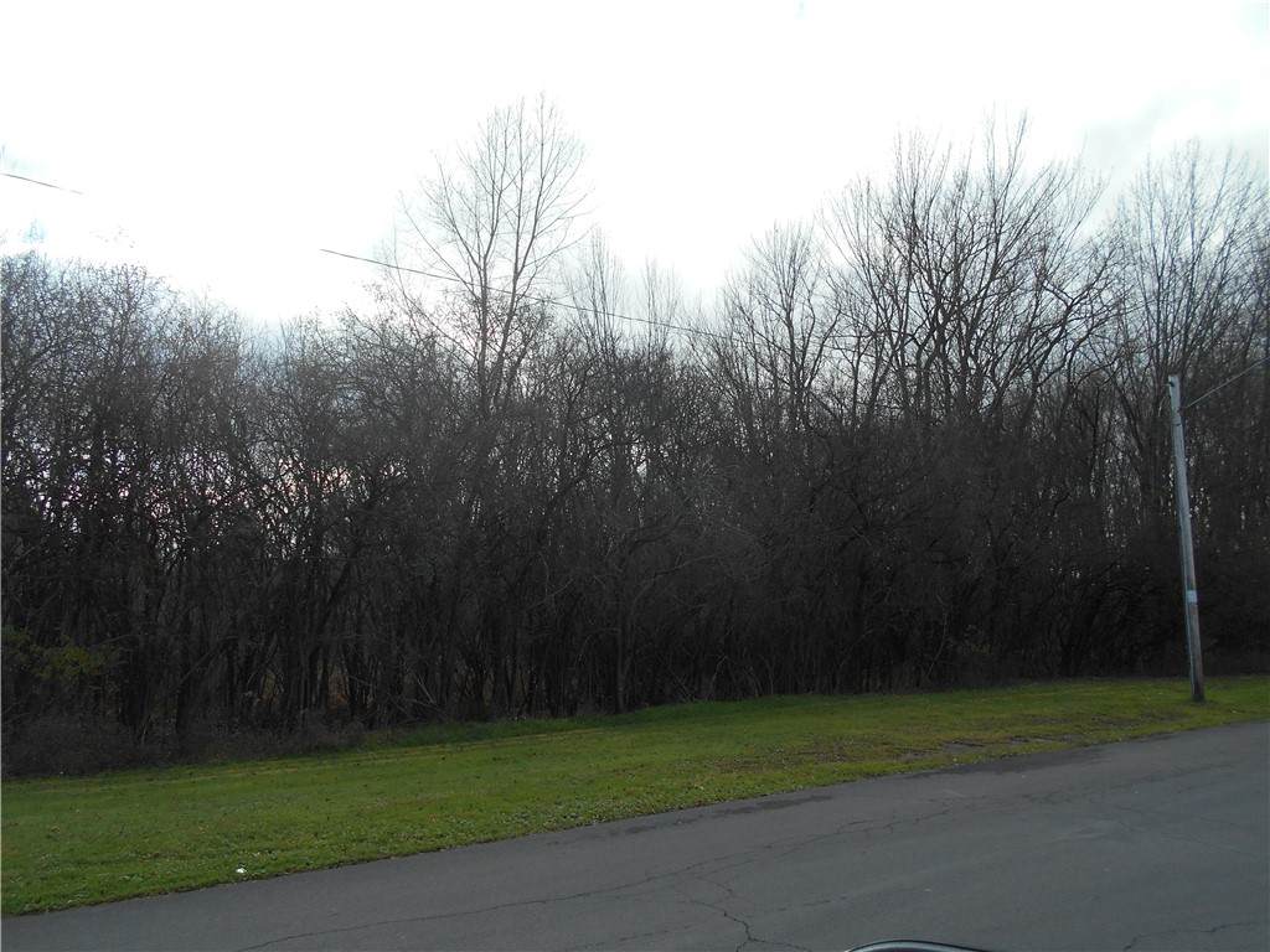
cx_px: 635
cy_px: 476
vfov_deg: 53.1
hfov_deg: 67.3
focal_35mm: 26
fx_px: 954
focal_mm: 4.6
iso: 80
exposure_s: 1/500
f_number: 3.2
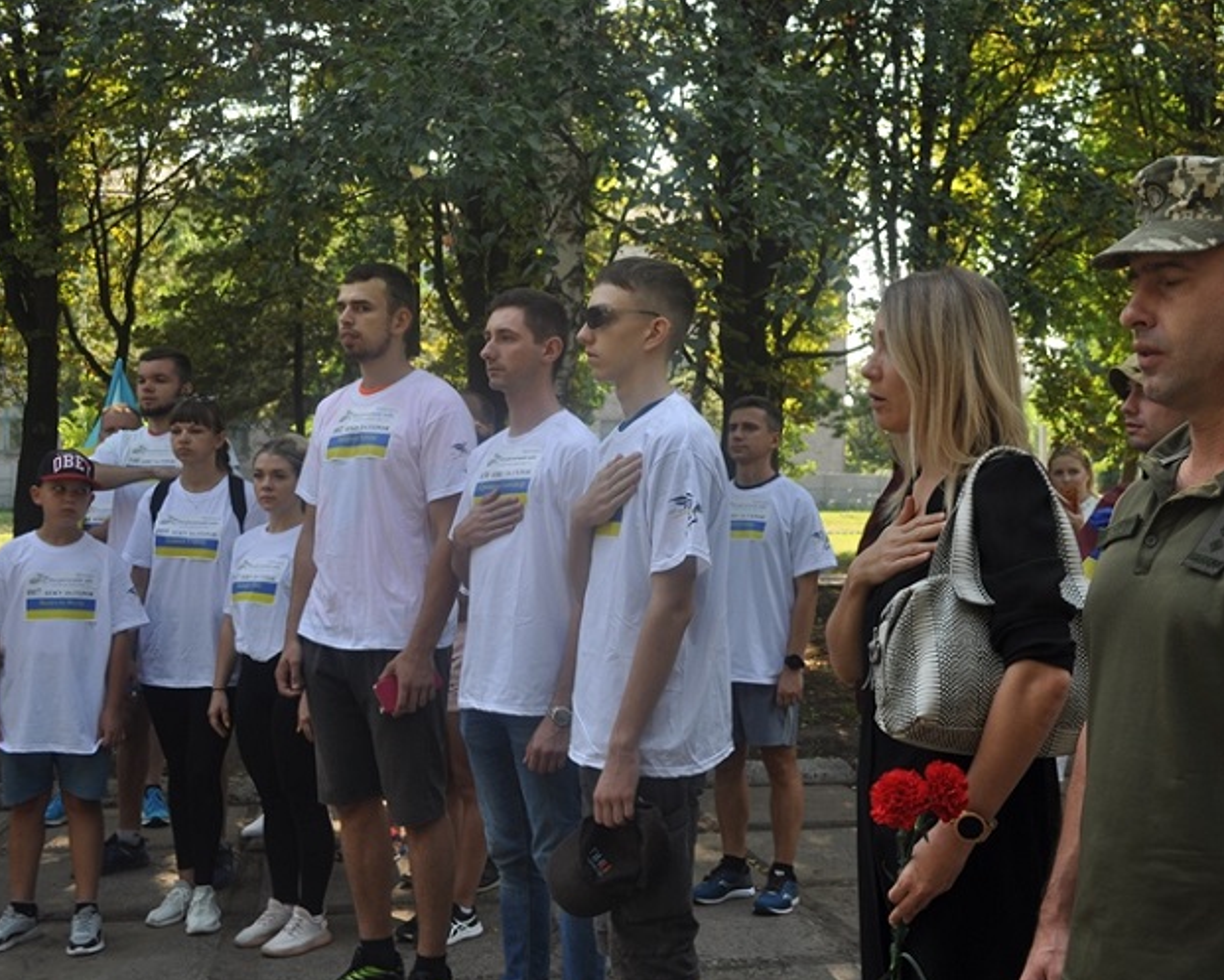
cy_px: 492
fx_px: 1485
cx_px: 734
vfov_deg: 36.5
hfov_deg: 44.5
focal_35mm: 41
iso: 200
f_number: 6.3
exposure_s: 1/160
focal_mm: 24
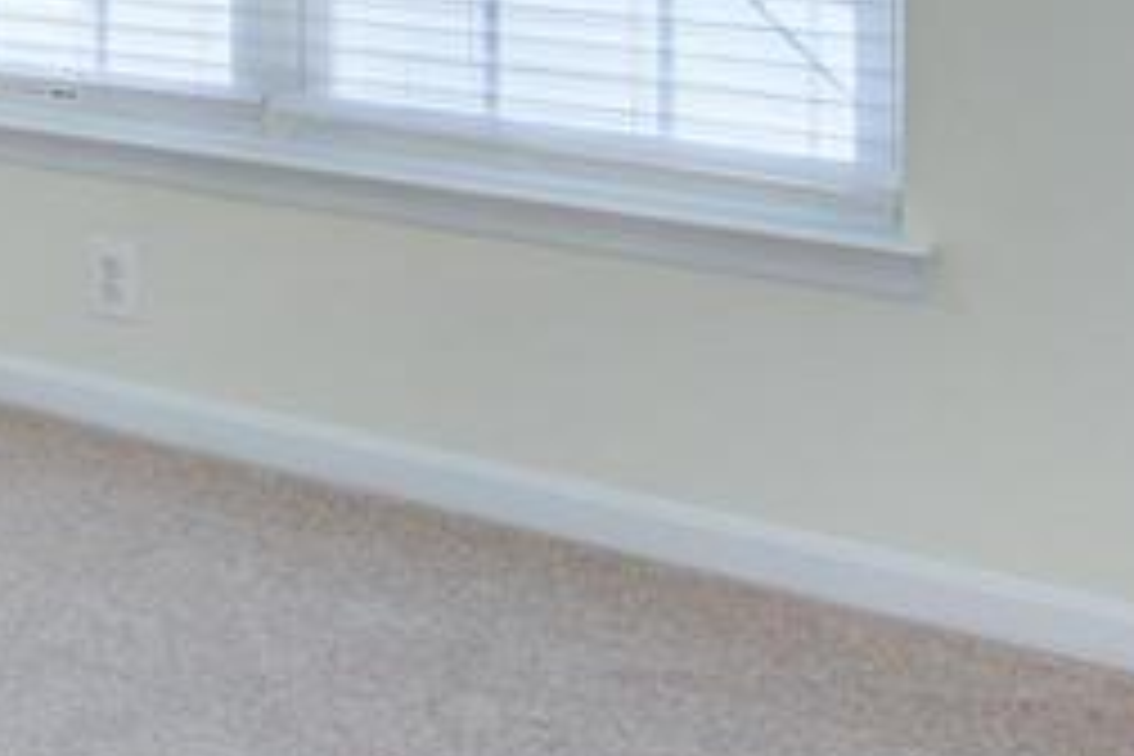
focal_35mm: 65
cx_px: -387
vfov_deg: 18.9
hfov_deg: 25.9
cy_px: -306
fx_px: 2047
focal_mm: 16
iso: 200
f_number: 8
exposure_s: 1/15
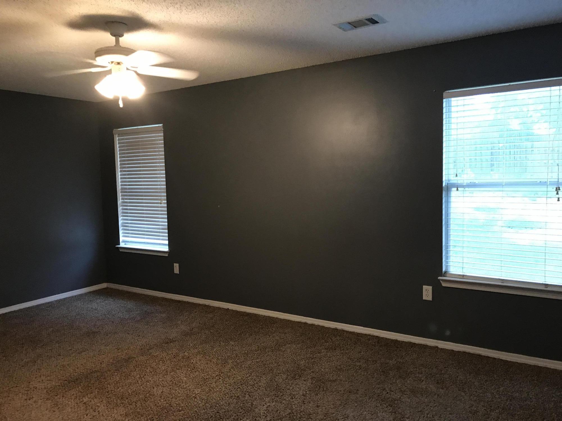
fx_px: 455
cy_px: 210
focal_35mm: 28
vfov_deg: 49.7
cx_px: 281
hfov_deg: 63.4
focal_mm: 3.99
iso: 80
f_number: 1.8
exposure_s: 1/15
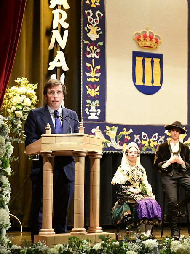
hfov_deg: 17.1
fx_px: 623
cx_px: 166
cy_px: 128
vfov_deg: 23.0
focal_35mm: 85
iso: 2000
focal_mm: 56
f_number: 4.5
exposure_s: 1/60
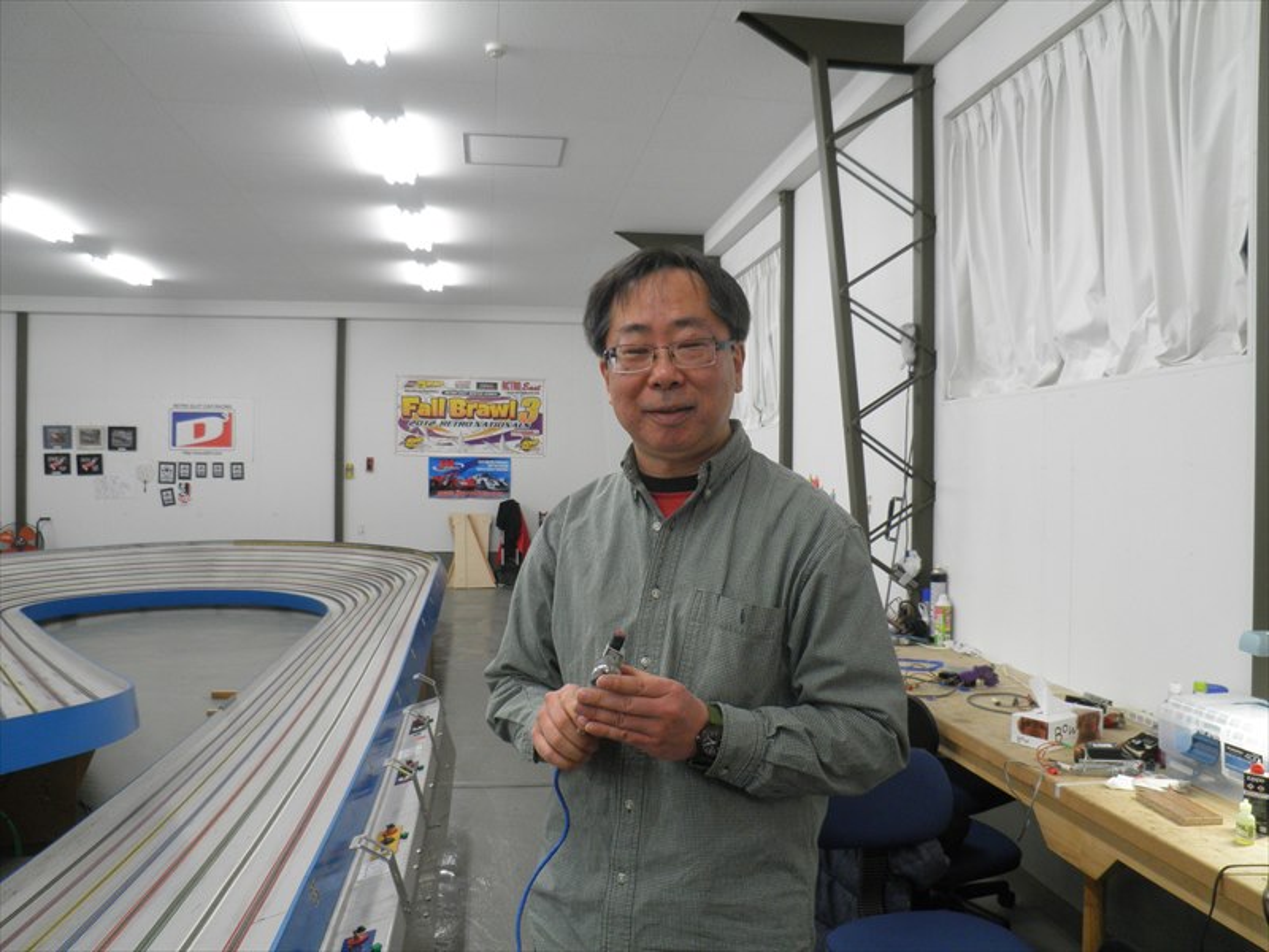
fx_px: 1026
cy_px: 476
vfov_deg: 49.7
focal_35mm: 28
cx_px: 634
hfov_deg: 63.4
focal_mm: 5
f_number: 3.2
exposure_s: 1/30
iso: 160
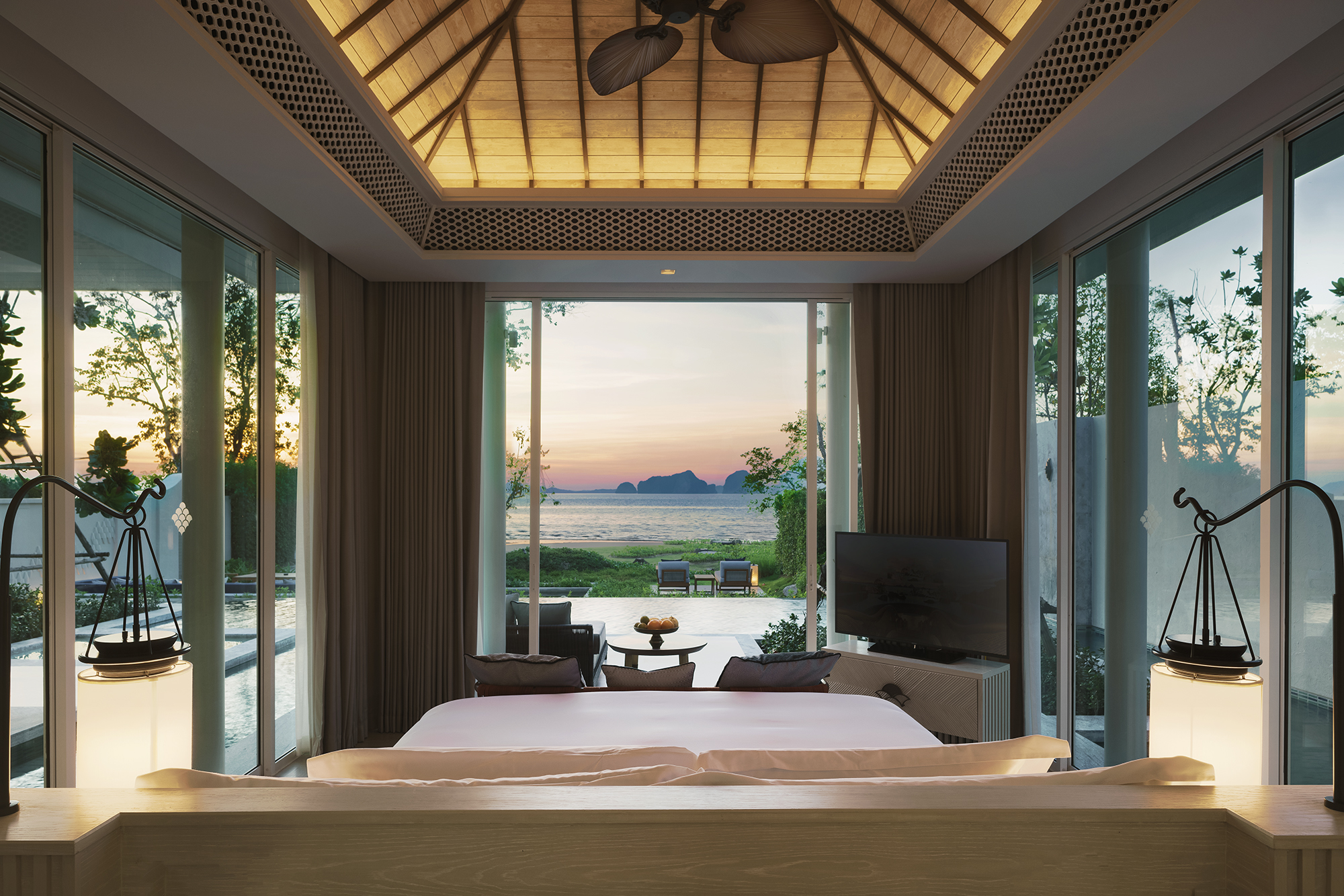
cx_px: 672
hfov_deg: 81.2
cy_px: 448
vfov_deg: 59.5
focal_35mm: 21
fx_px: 784
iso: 100
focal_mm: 21
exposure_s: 1/8
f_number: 8
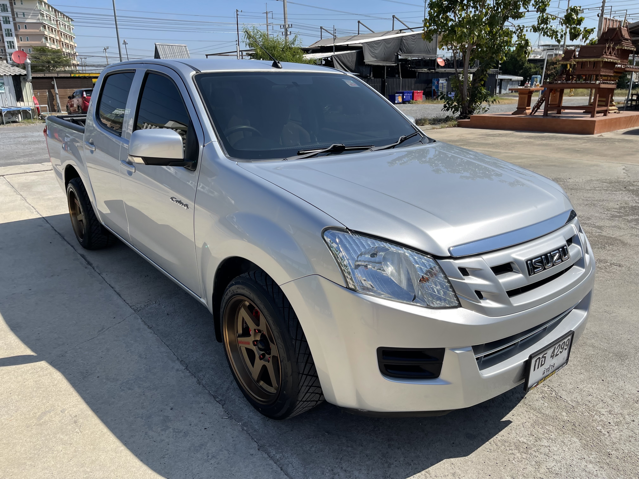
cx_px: 320
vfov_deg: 53.1
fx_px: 480
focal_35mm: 26
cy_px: 240
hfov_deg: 67.3
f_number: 1.6
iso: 32
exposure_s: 1/4202
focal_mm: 5.1
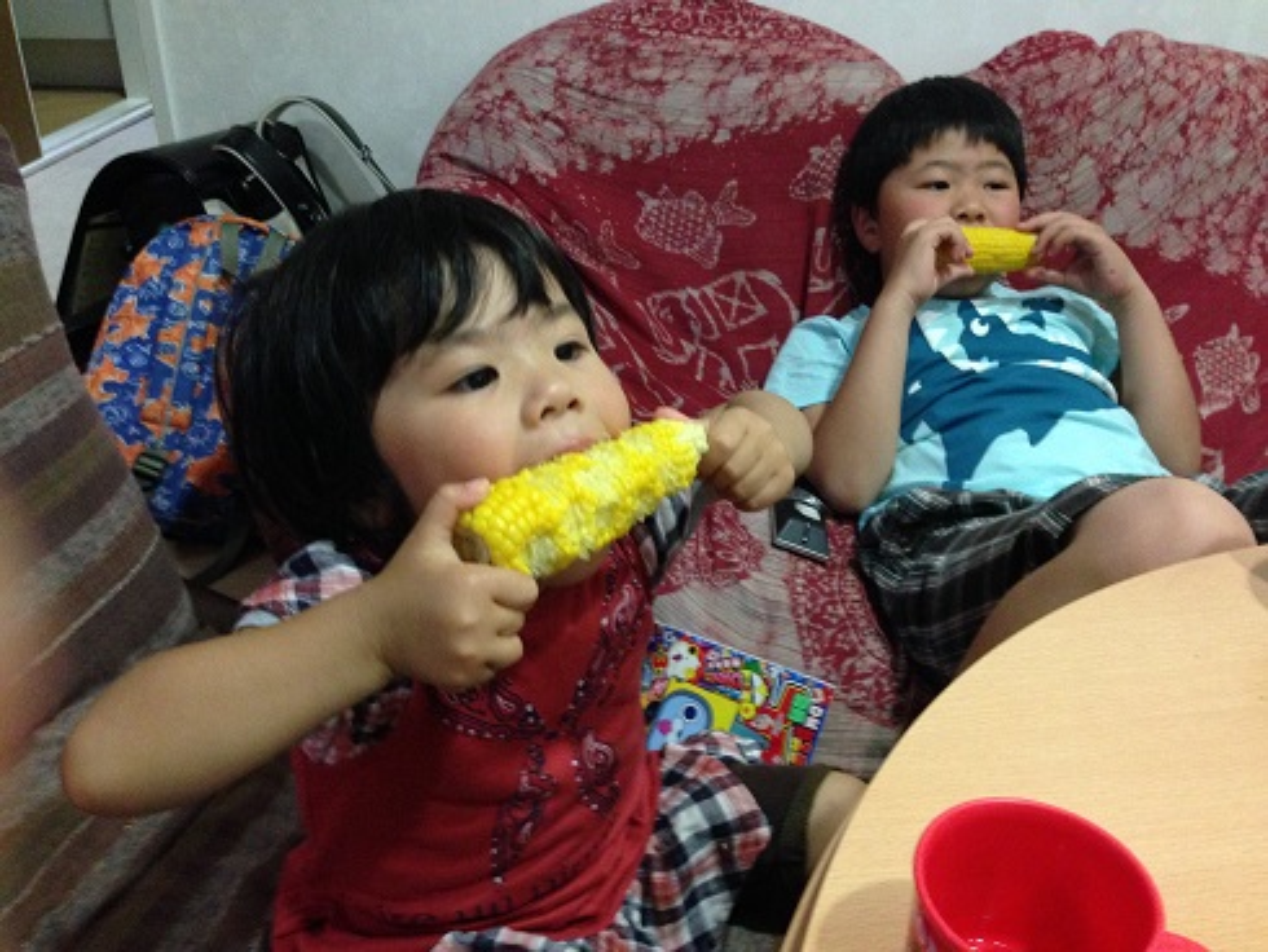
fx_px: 1209
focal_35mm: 33
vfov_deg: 43.0
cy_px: 476
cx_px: 634
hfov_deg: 55.3
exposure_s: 1/17
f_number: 2.4
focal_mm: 4.12
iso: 400
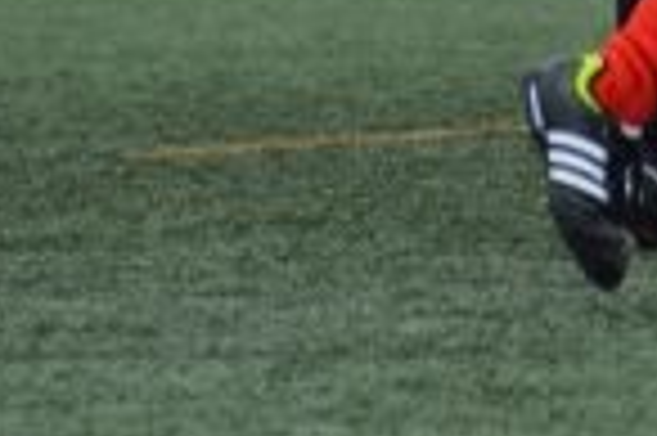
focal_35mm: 1233
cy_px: -393
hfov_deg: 1.7
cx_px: 855
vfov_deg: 1.1
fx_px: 22477
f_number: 5.6
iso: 400
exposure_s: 1/1600
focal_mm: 200
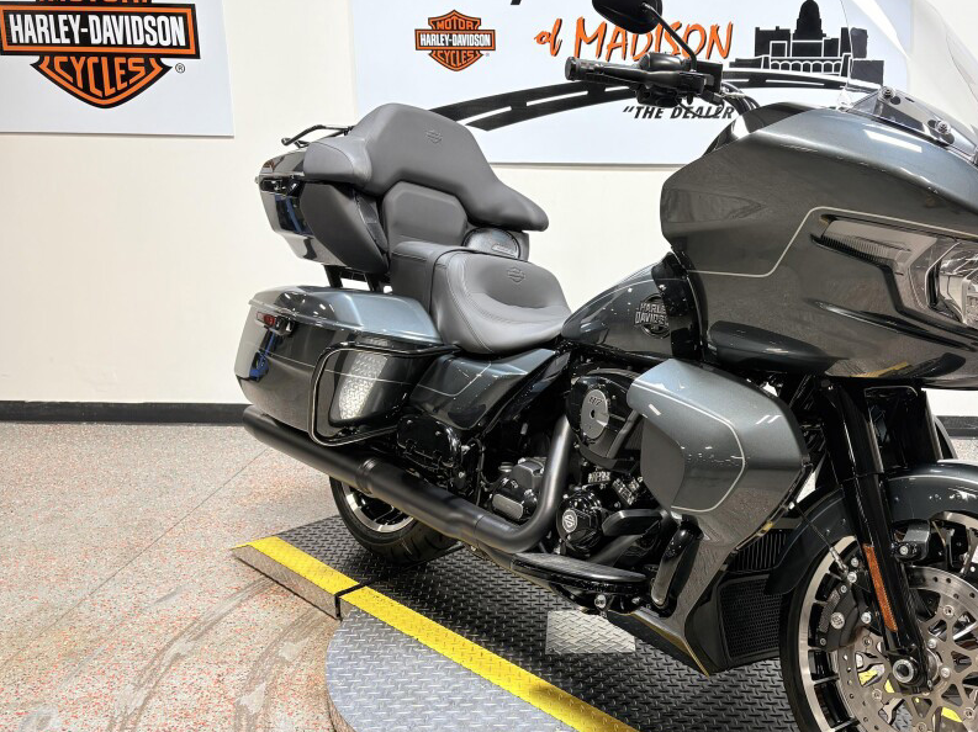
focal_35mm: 35
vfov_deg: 40.7
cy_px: 370
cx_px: 637
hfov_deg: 51.8
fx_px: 988
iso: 64
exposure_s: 1/120
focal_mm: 5.96
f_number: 1.6
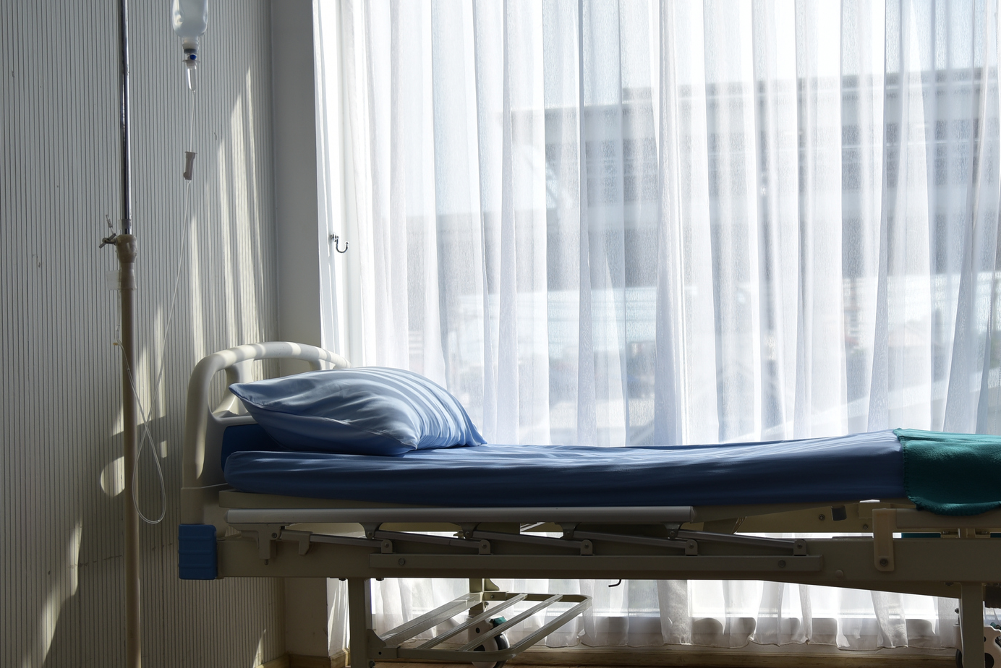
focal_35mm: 49
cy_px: 328
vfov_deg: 27.5
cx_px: 606
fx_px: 1363
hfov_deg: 40.1
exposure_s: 1/640
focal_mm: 32
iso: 125
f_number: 4
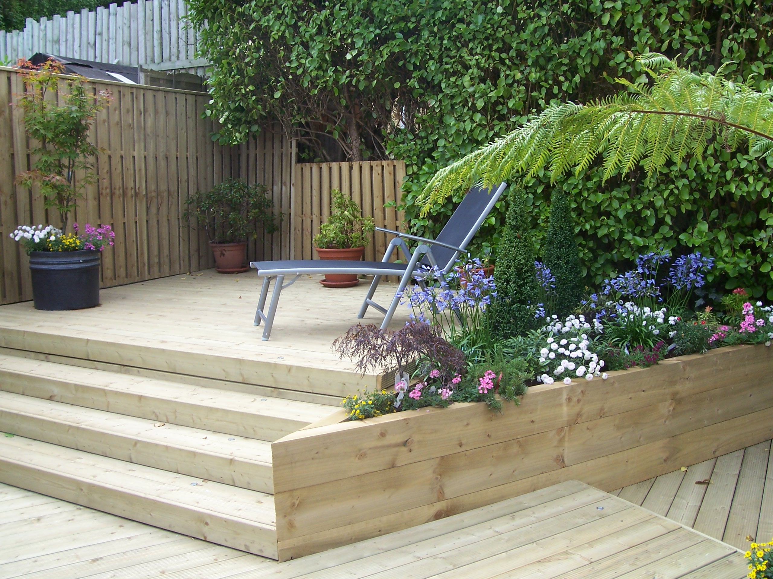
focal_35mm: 34
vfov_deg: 41.8
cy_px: 290
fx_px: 759
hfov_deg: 54.0
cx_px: 386
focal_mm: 5.6
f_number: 5.6
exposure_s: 1/125
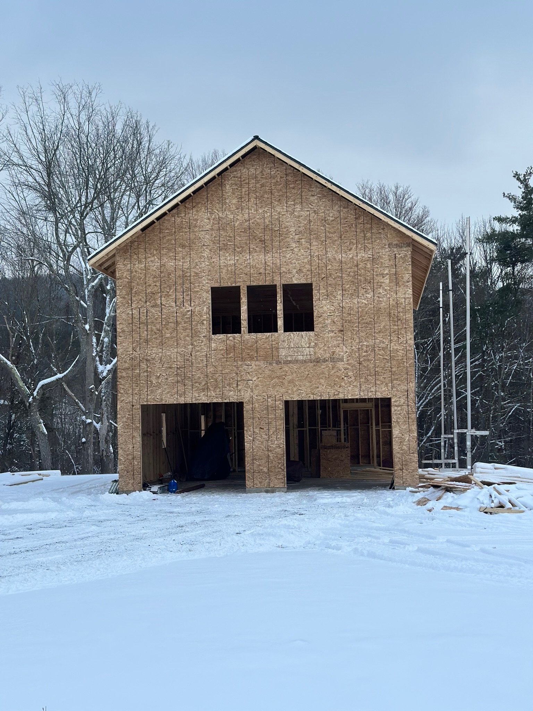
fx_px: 985
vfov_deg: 39.7
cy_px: 356
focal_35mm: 48
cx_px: 266
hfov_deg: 30.3
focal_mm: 6.86
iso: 80
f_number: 1.78
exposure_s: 1/2732
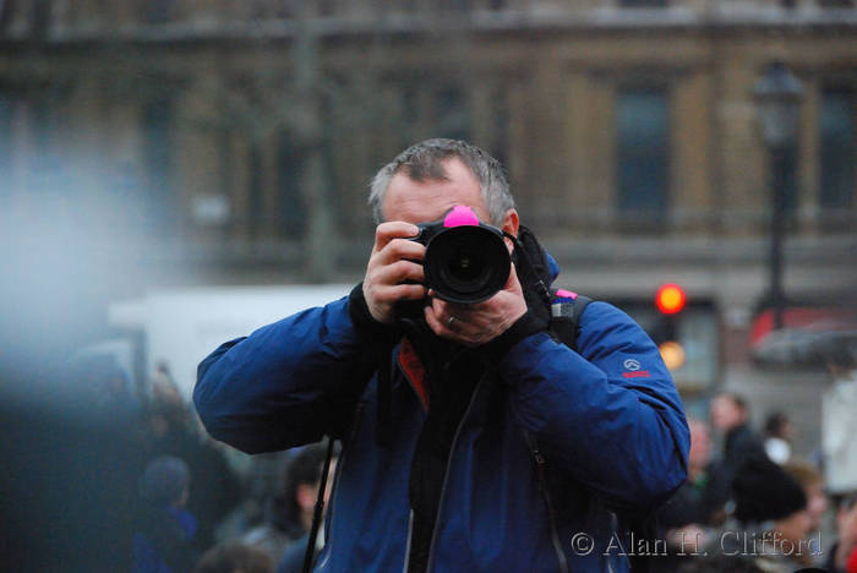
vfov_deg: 4.6
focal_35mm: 300
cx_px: 428
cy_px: 286
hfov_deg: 6.9
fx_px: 7147
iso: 1600
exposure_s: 1/200
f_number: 5.6
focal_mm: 200
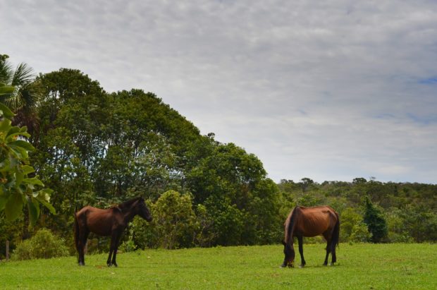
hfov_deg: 29.3
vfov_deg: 19.7
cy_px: 145
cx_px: 218
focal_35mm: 69
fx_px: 836
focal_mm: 46
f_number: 10
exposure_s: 1/320
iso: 200
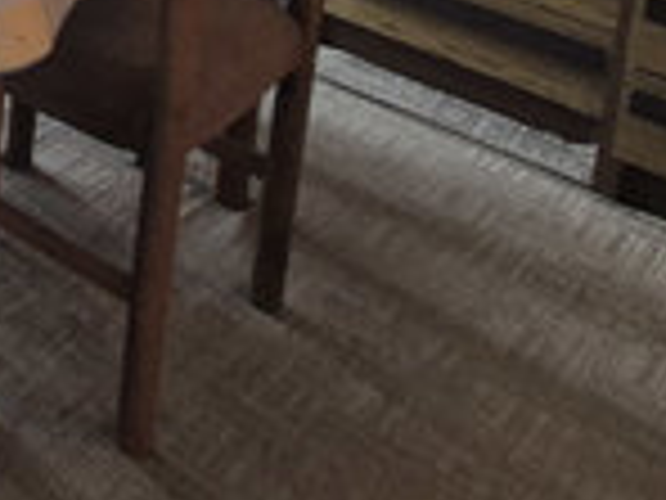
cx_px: -432
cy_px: -396
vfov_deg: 19.6
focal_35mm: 56
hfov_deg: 23.7
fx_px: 1077
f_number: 2.2
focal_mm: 2.2
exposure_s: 1/50
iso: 160
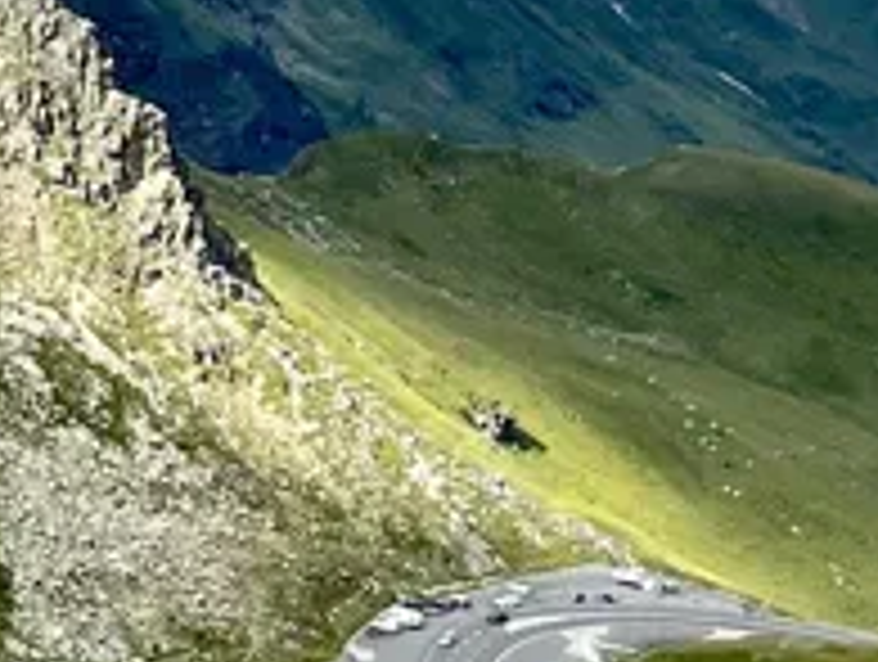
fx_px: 4396
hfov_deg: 10.1
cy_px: -637
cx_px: -1180
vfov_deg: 8.2
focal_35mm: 173
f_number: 1.6
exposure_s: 1/2336
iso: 32
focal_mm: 5.1
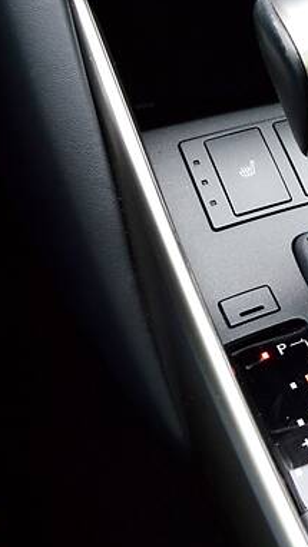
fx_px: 1146
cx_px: 466
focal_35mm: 79
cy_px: 282
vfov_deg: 26.8
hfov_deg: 14.3
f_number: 5.6
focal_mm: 24
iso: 400
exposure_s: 1/125
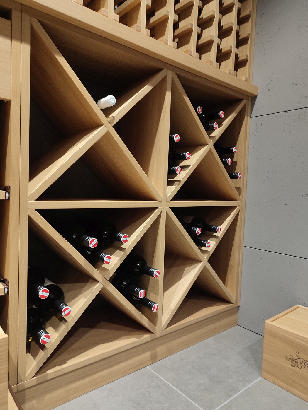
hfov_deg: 56.8
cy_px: 205
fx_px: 285
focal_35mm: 24
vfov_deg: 71.6
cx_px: 154
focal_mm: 5.89
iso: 786
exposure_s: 1/20
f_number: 1.89
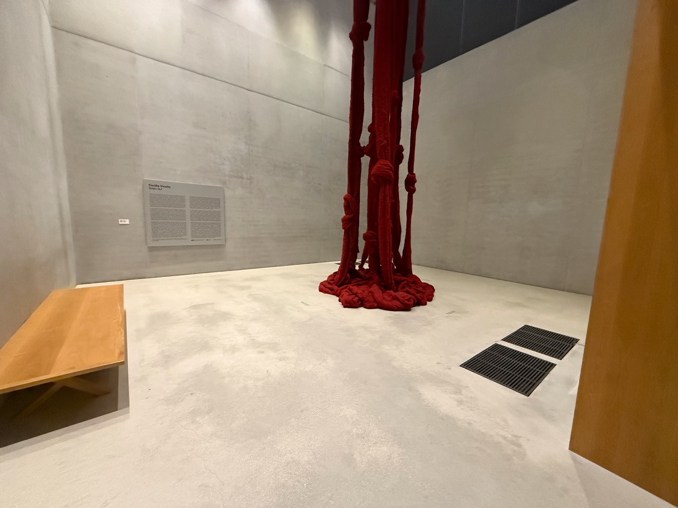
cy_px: 254
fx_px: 274
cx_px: 339
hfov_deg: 102.1
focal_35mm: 14
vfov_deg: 85.7
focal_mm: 2.22
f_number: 2.2
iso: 800
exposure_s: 1/60
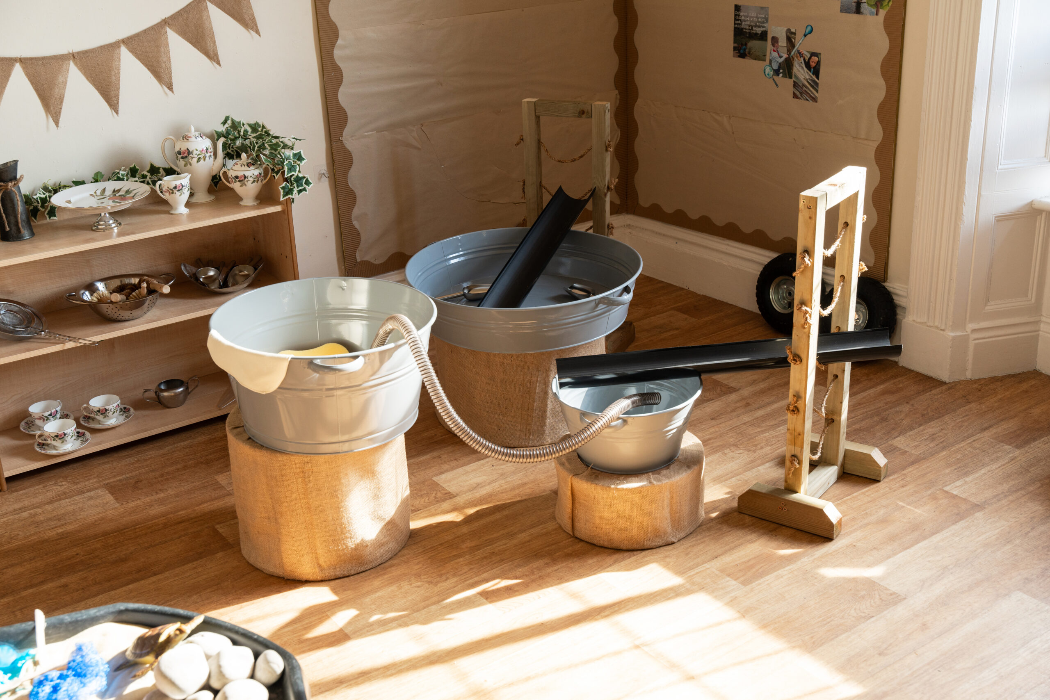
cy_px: 350
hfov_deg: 48.0
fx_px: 1178
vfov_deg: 33.1
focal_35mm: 40
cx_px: 525
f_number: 5
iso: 400
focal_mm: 40.4
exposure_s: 1/125
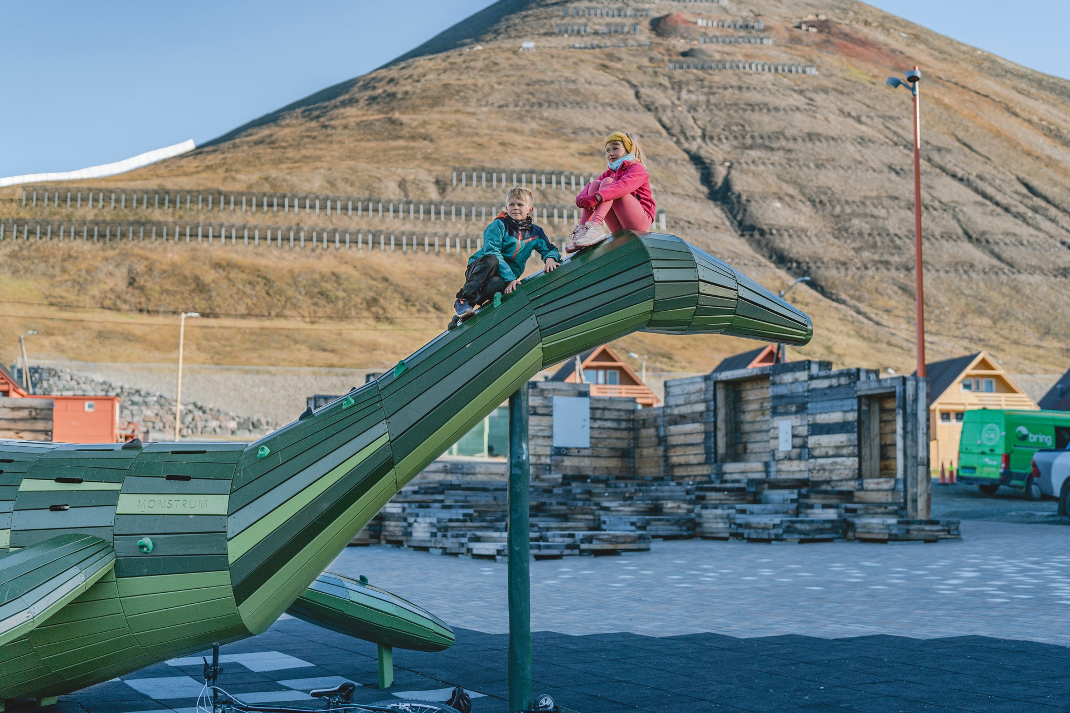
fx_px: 1486
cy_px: 356
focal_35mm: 50
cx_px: 535
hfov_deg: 39.6
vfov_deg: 27.0
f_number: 2
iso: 200
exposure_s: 1/2500
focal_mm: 50
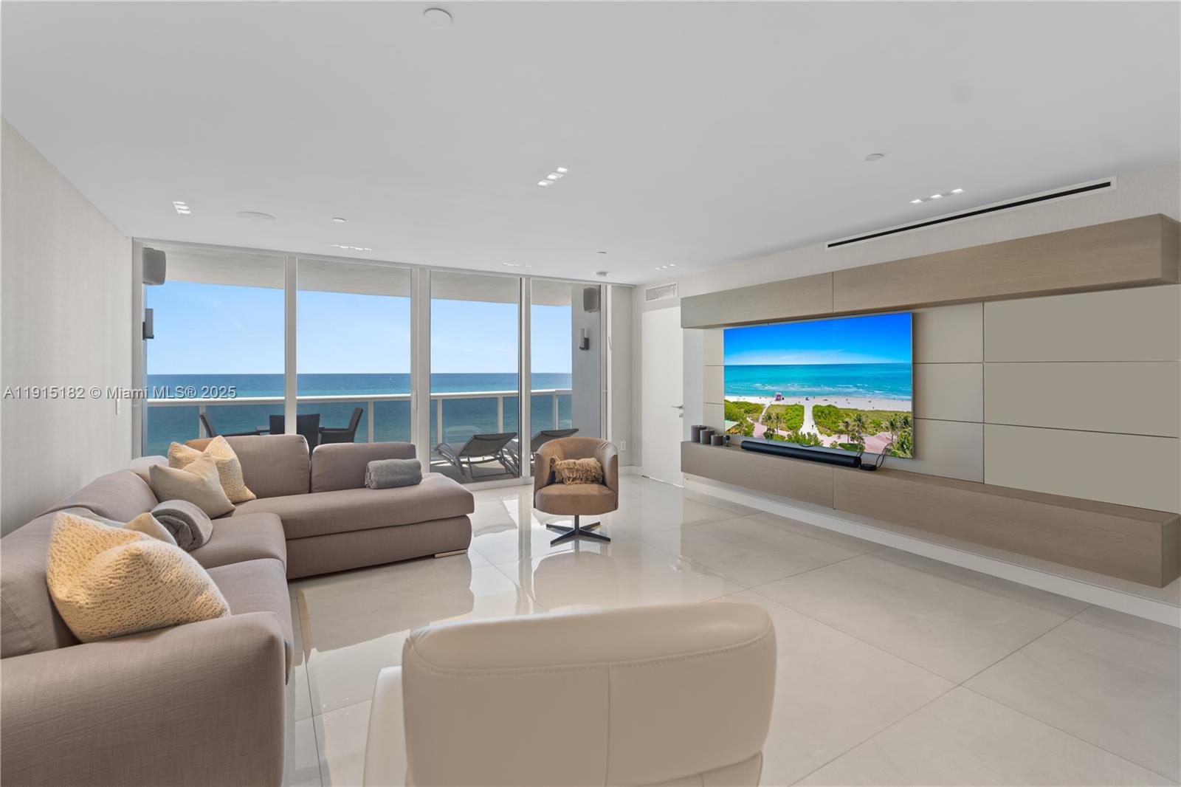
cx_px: 590
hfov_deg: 96.7
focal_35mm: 16
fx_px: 525
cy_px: 394
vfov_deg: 73.7
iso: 320
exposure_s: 1/20
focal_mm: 16
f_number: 4.5
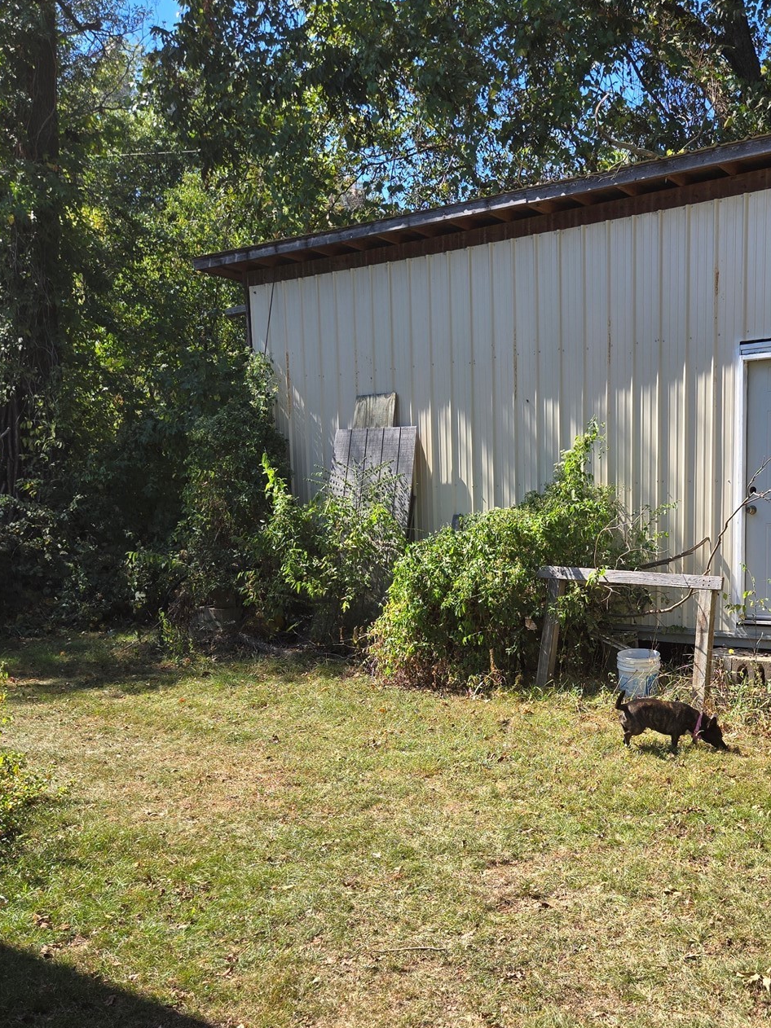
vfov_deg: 52.1
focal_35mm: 35
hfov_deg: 39.6
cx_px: 581
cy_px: 642
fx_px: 1040
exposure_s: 1/773
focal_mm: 5.4
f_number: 1.8
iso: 25
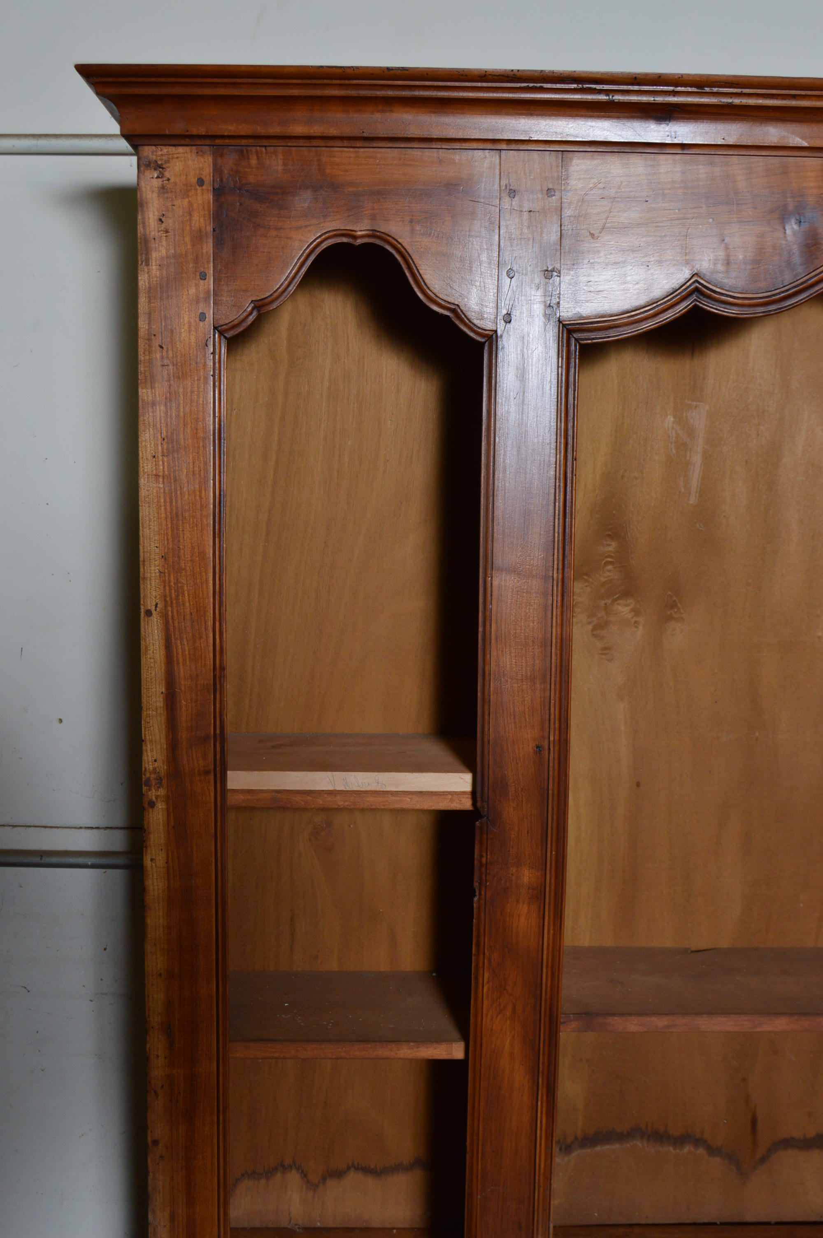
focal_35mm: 39
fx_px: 1340
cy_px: 619
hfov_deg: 34.1
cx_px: 412
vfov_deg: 49.6
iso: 400
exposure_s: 1/80
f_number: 6.3
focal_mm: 26
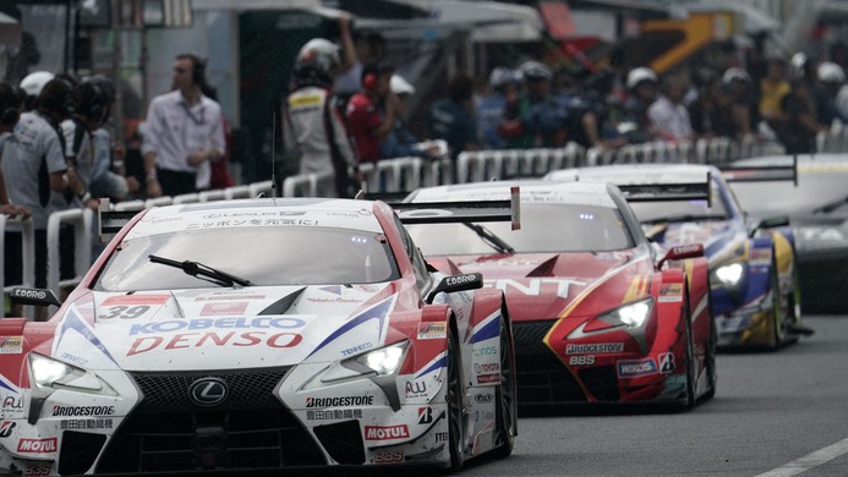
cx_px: 433
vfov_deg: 1.9
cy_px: 219
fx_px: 14685
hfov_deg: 3.3
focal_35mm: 653
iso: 200
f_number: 8
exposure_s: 1/500
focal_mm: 600
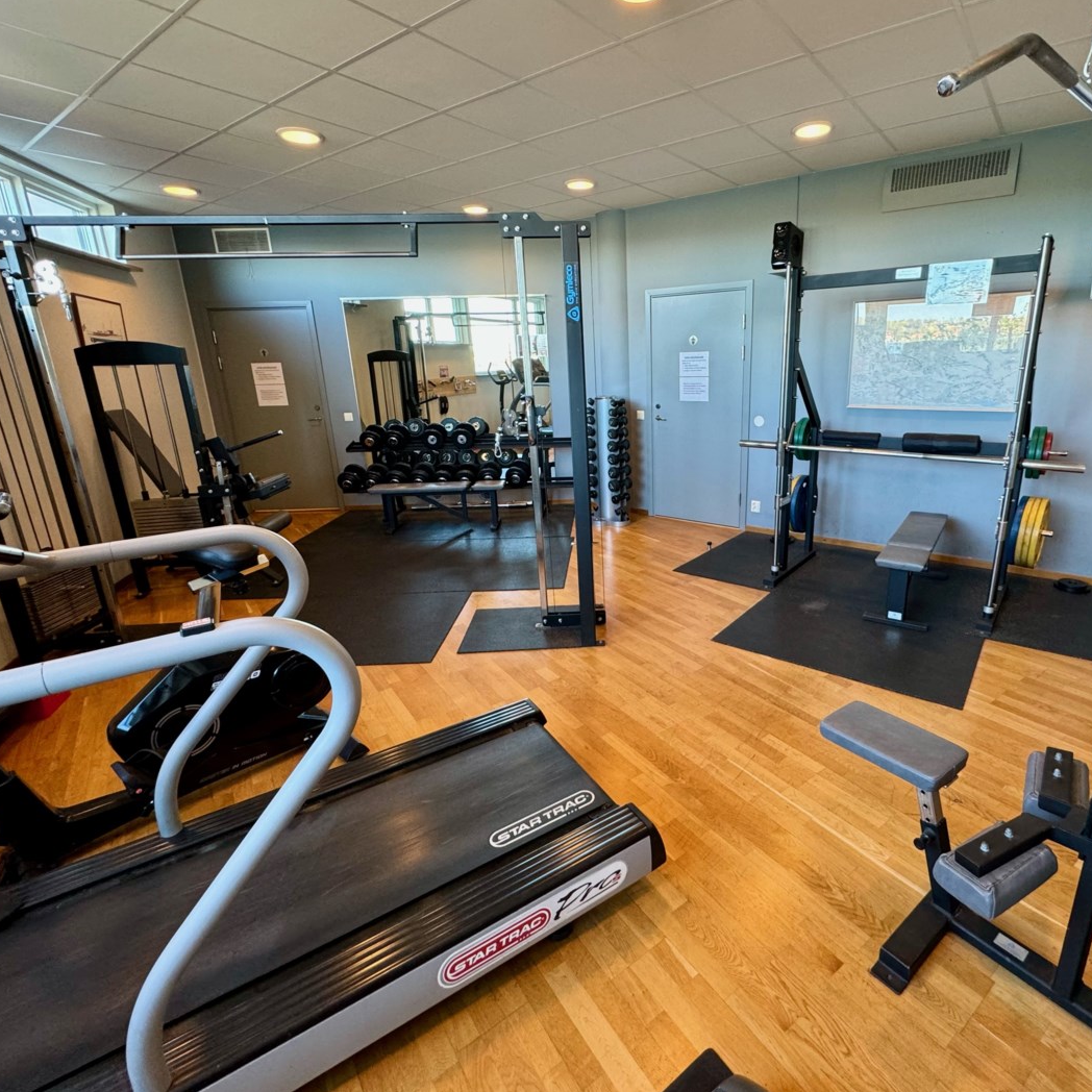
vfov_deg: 84.0
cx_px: 637
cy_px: 533
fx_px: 607
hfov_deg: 83.3
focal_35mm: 17
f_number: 2.2
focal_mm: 2.22
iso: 200
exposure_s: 1/50
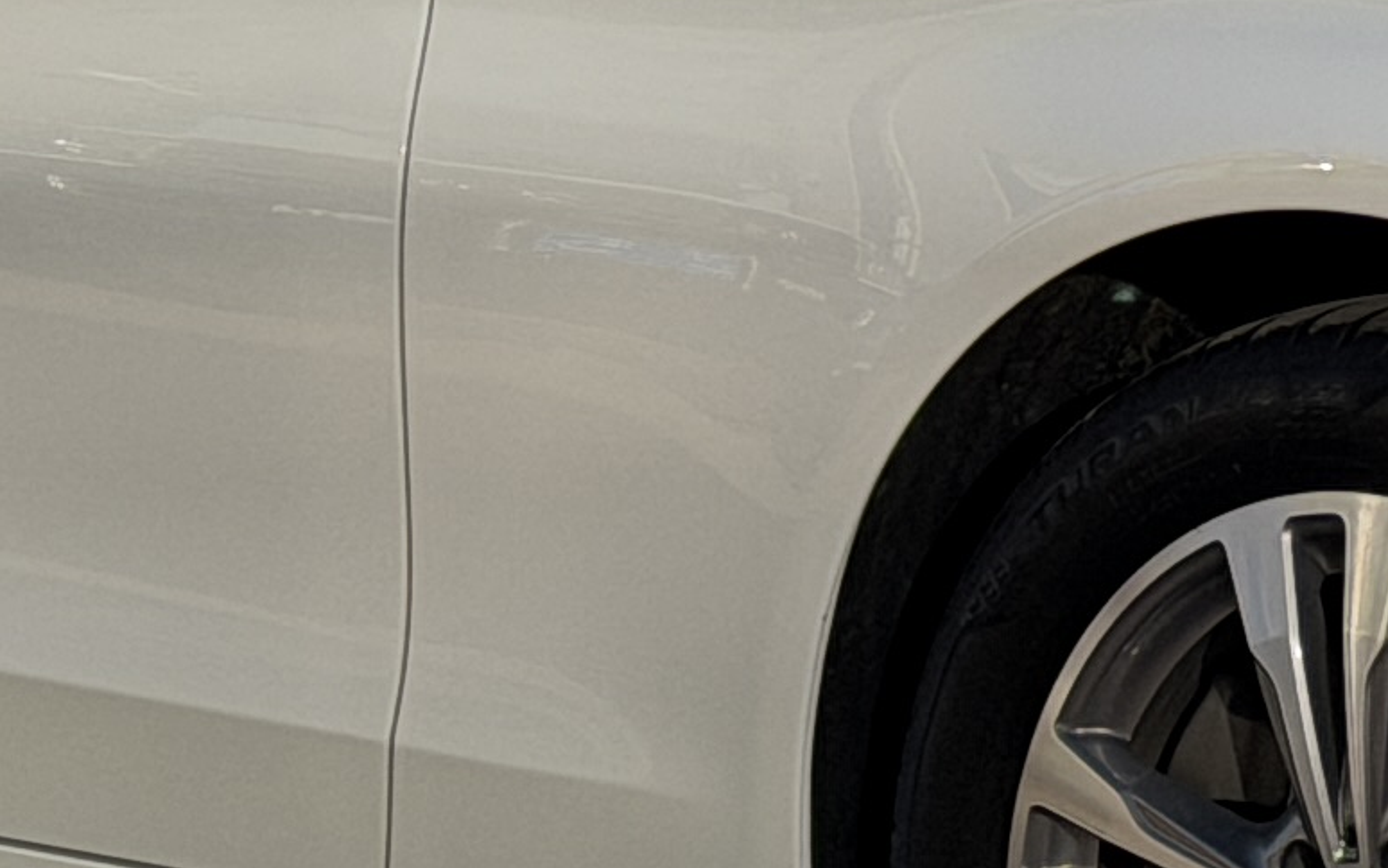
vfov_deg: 4.9
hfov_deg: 7.9
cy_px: -407
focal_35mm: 265
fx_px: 10026
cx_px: 771
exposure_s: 1/3378
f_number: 1.78
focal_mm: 6.76
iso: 64
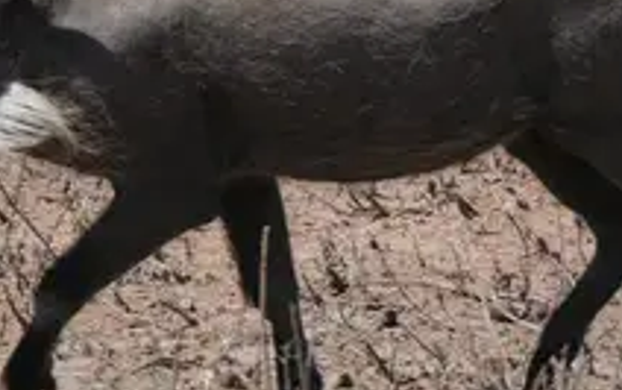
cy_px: 155
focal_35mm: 1159
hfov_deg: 1.8
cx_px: 484
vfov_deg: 1.1
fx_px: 19668
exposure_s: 1/1000
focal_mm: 98.5
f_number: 4.5
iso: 125
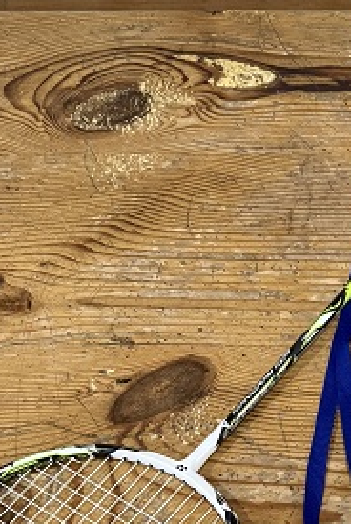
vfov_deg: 33.0
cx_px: 498
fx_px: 846
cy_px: 453
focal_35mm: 58
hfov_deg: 20.6
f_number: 1.78
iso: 250
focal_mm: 6.76
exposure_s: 1/60
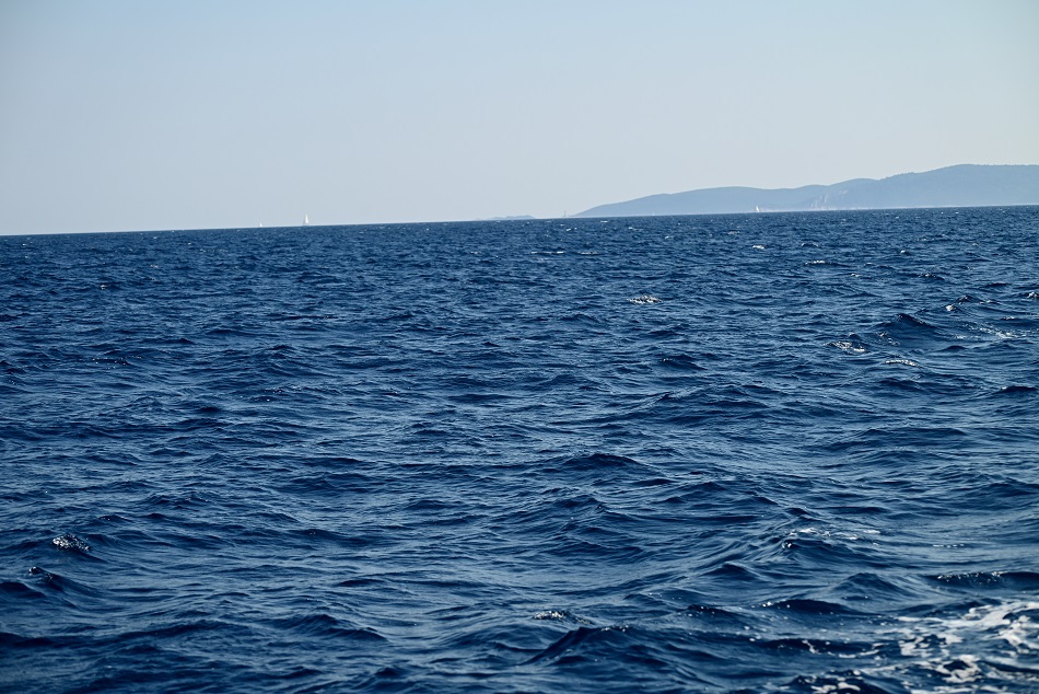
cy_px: 347
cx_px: 520
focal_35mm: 98
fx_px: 2829
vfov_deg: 14.0
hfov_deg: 20.8
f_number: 6.3
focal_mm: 98
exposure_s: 1/500
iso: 100
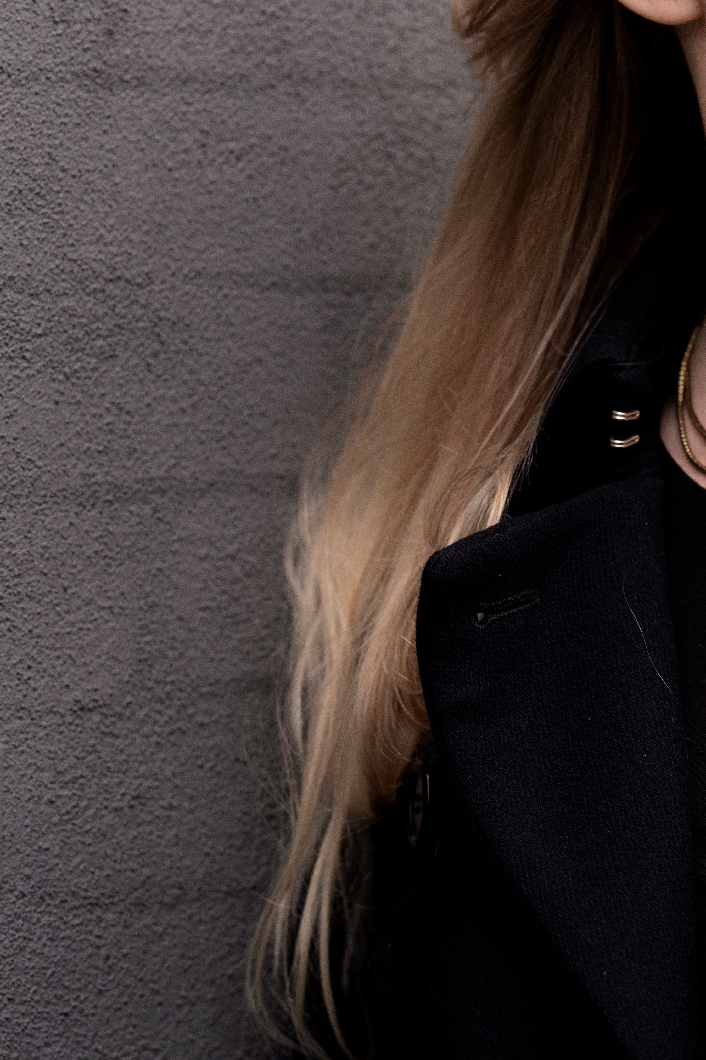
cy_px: 242
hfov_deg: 4.3
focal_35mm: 319
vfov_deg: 6.5
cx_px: 1057
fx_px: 9383
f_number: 3.5
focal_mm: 135
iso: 640
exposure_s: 1/250
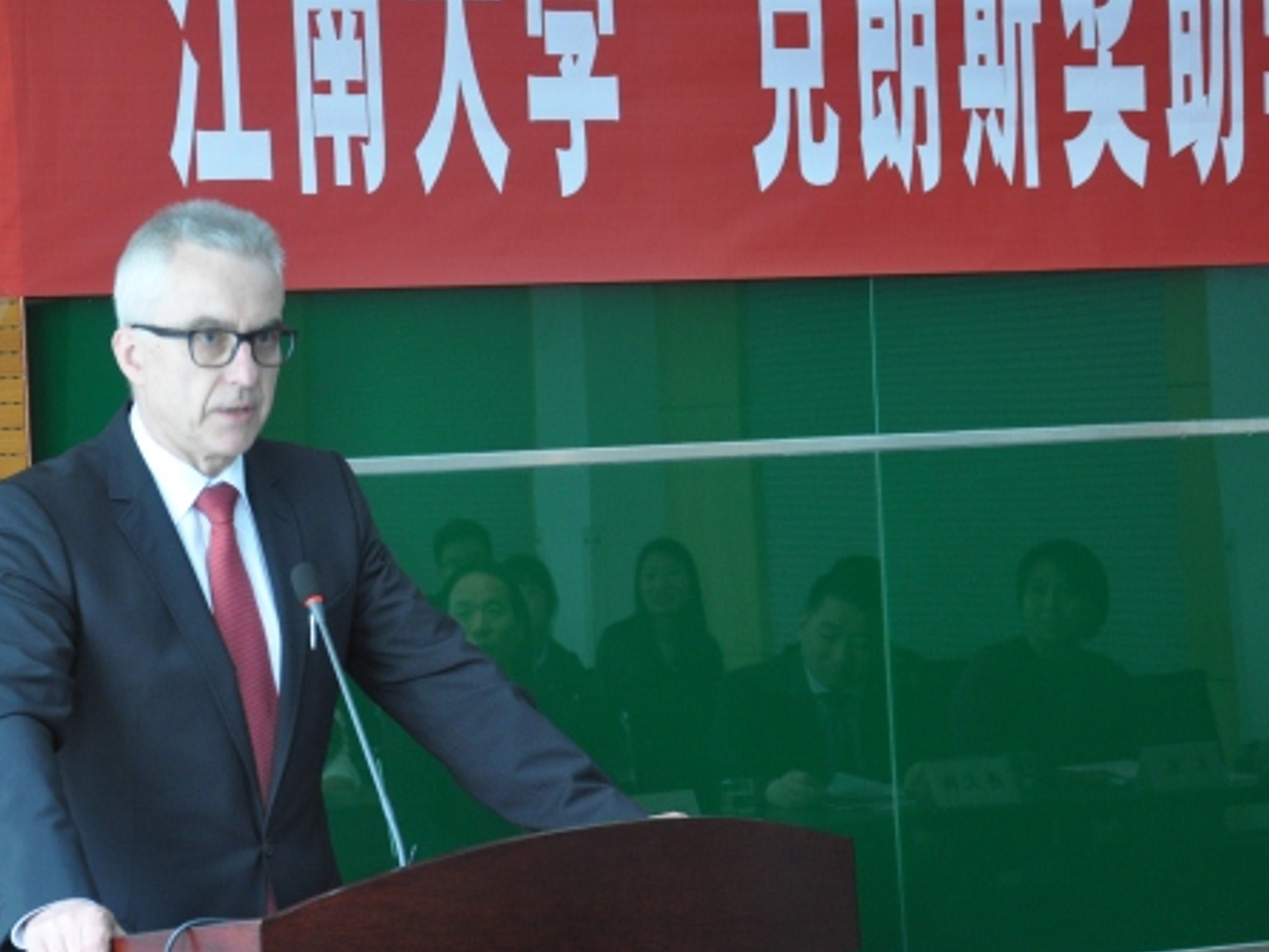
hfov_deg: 18.3
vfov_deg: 13.8
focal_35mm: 107
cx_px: 468
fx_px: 3924
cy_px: 390
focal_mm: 50
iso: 800
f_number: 5
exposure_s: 1/10
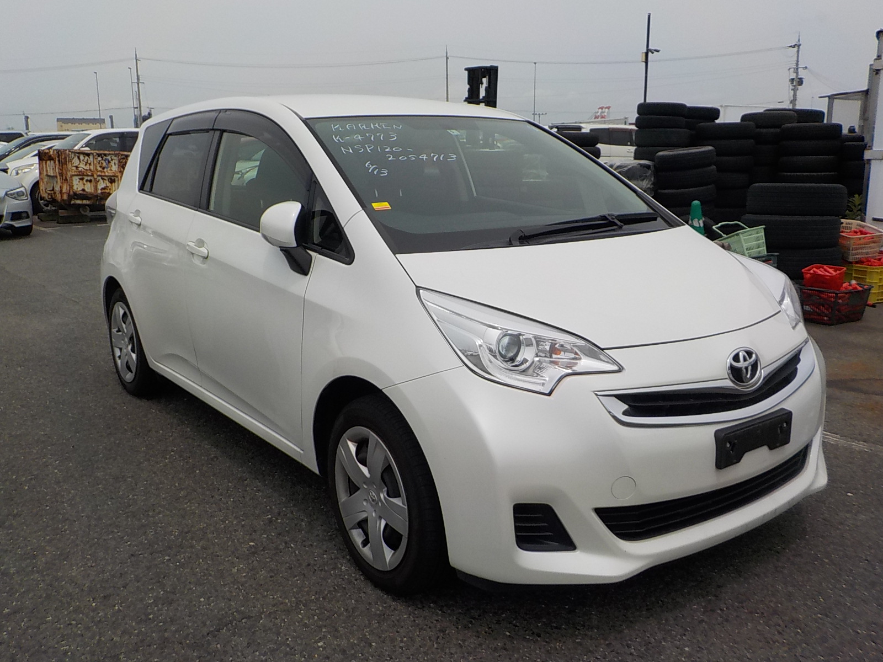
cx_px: 442
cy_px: 331
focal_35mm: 30
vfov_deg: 46.8
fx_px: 765
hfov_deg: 60.0
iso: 125
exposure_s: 1/800
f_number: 6.6
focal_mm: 4.1
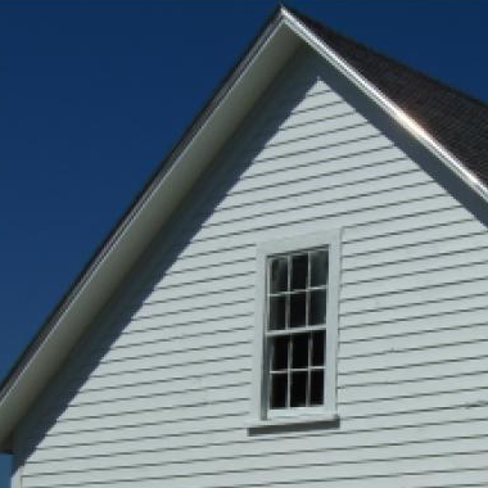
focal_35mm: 100
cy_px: 489
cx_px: 501
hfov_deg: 17.0
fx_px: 1595
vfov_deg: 17.0
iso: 64
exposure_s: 1/800
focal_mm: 7.8
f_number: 6.6
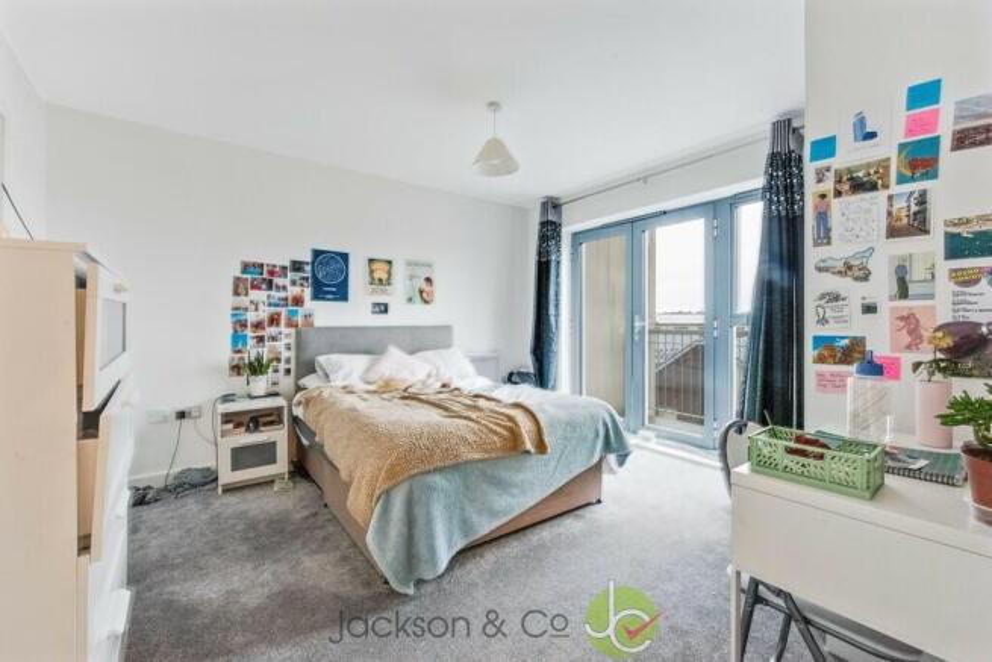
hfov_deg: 100.4
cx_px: 496
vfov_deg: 77.4
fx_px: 413
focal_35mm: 15
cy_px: 331
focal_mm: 15
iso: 2000
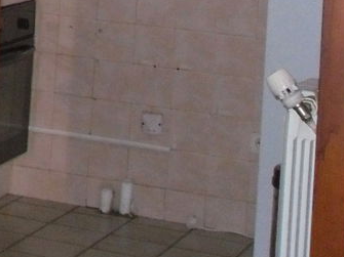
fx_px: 1659
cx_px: -300
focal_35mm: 167
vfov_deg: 8.6
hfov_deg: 11.0
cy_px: -170
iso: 400
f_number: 3.5
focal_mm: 6.3
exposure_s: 1/45
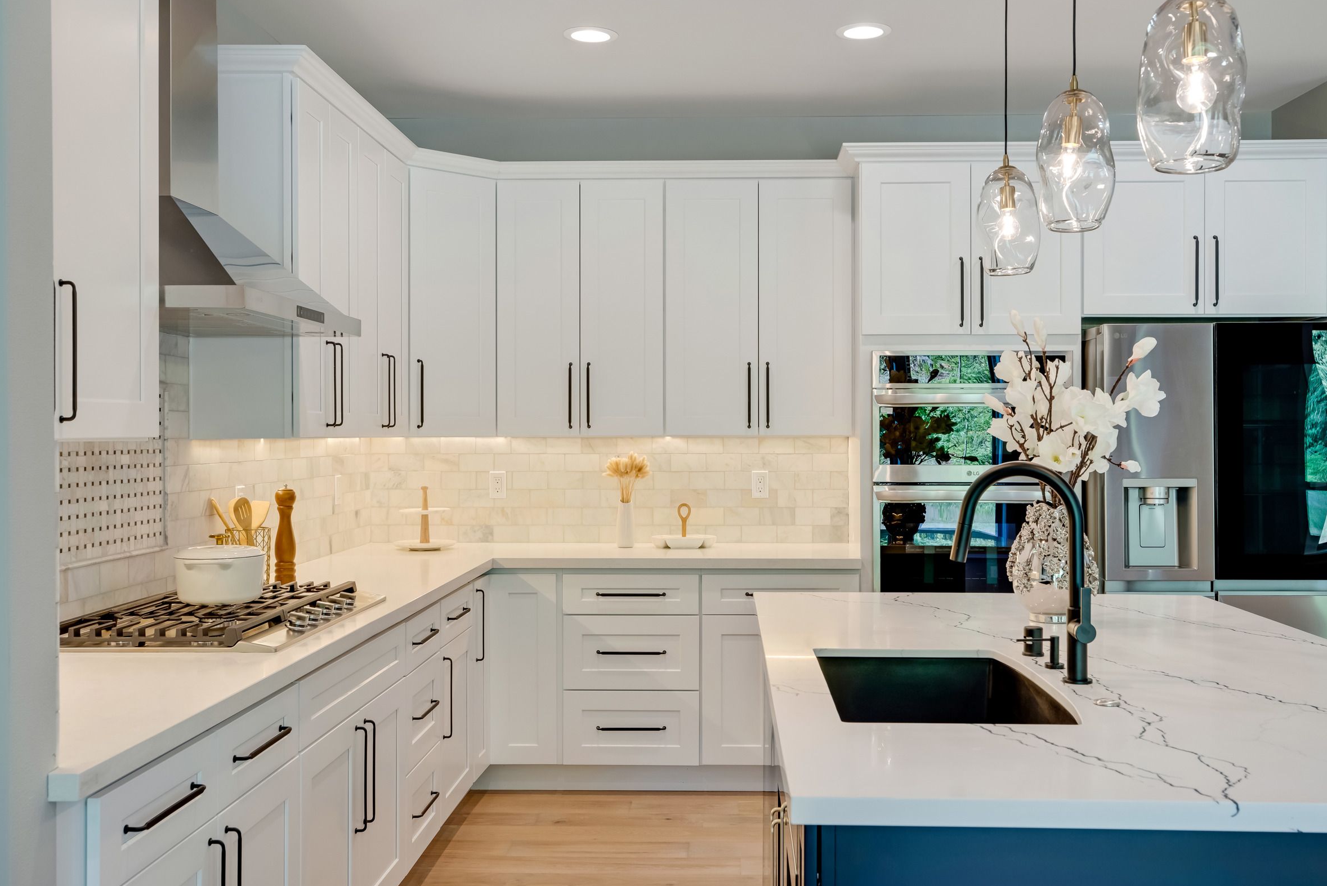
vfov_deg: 37.9
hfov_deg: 54.4
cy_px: 439
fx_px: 1290
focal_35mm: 35
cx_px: 698
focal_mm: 33
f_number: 9
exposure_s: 1/400
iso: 400
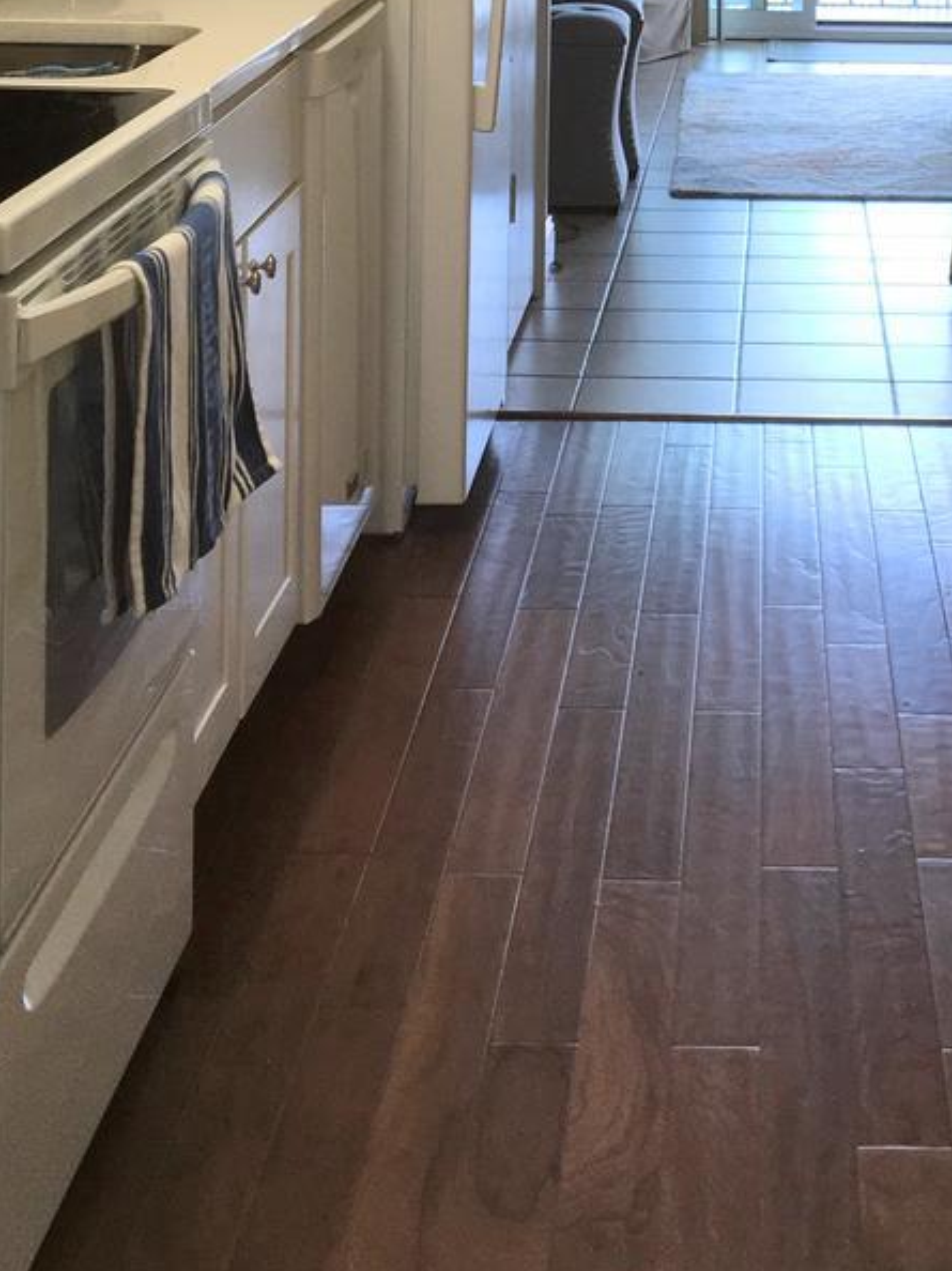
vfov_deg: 24.4
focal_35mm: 75
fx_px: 2752
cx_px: 781
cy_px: -92
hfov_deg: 19.4
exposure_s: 1/60
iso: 32
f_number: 2.2
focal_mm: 4.15
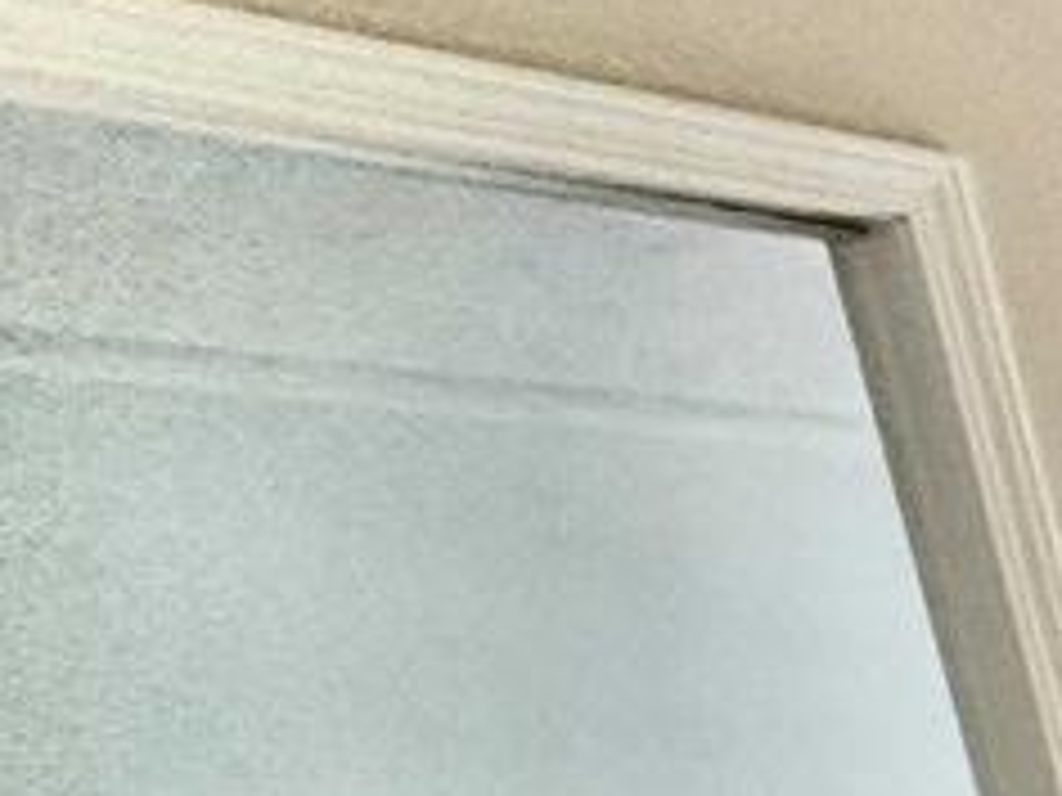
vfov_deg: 15.6
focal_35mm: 76
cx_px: 2835
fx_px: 2332
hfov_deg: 13.3
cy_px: 1565
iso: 200
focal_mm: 2.22
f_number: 2.2
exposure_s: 1/120
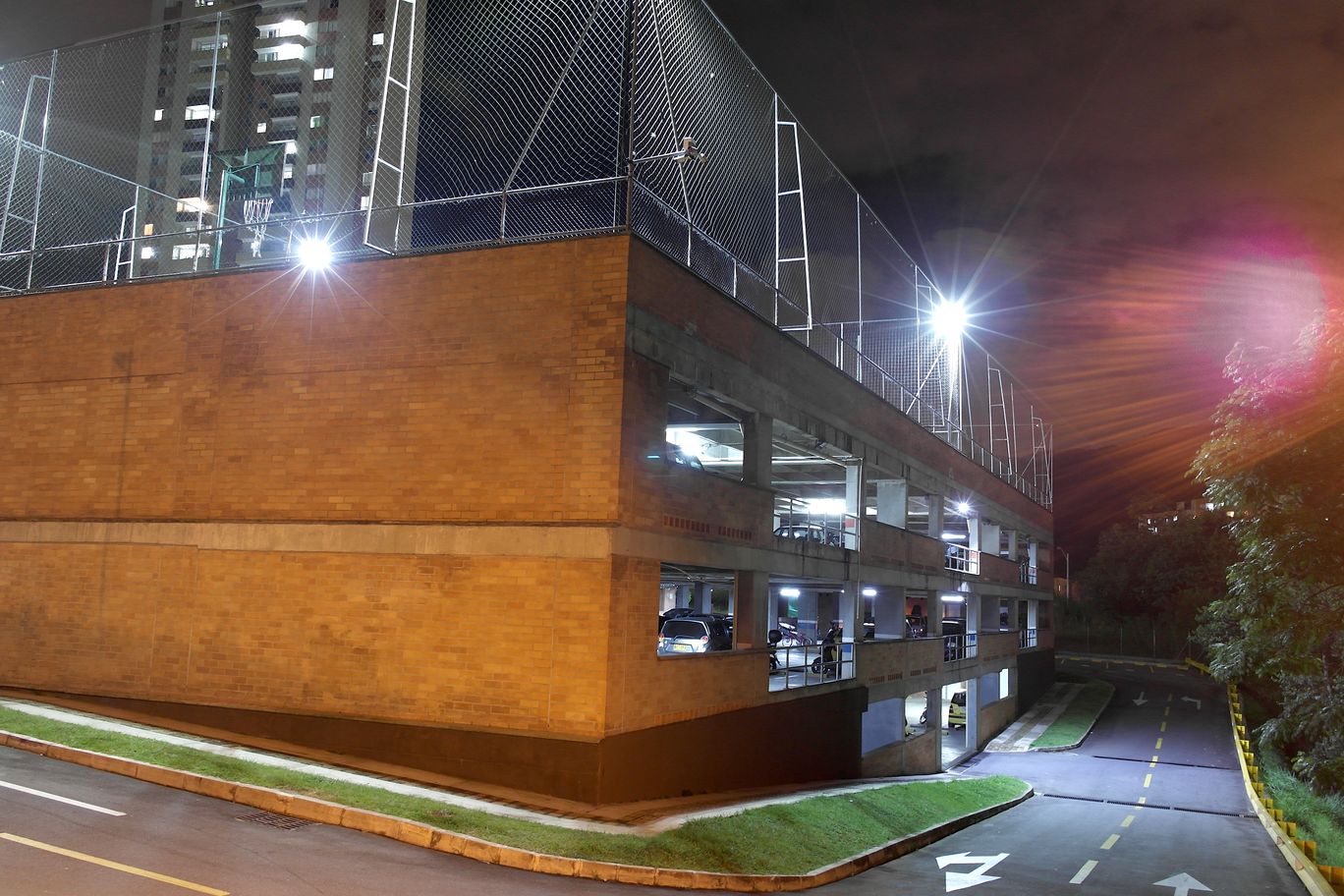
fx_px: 1120
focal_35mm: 30
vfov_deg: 43.6
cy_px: 448
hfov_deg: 61.9
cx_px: 672
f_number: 4.5
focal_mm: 20
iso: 400
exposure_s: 2
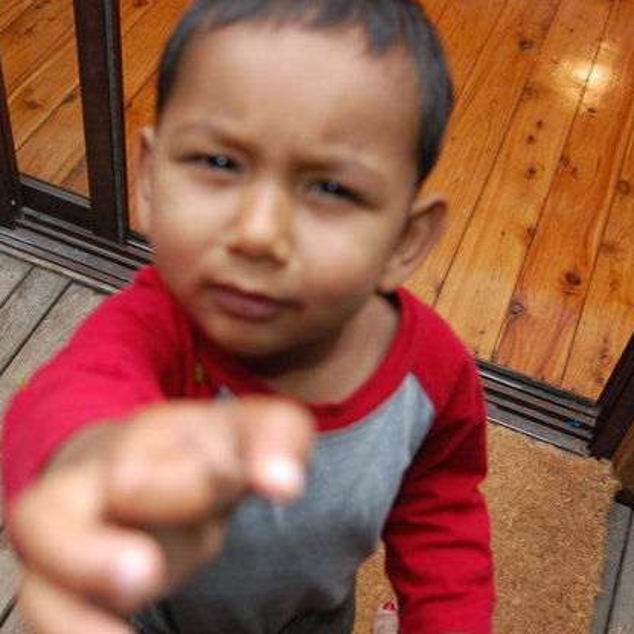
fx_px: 974
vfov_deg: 36.1
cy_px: 312
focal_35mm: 47
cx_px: 256
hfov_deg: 35.9
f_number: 4
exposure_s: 1/60
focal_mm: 24
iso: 640
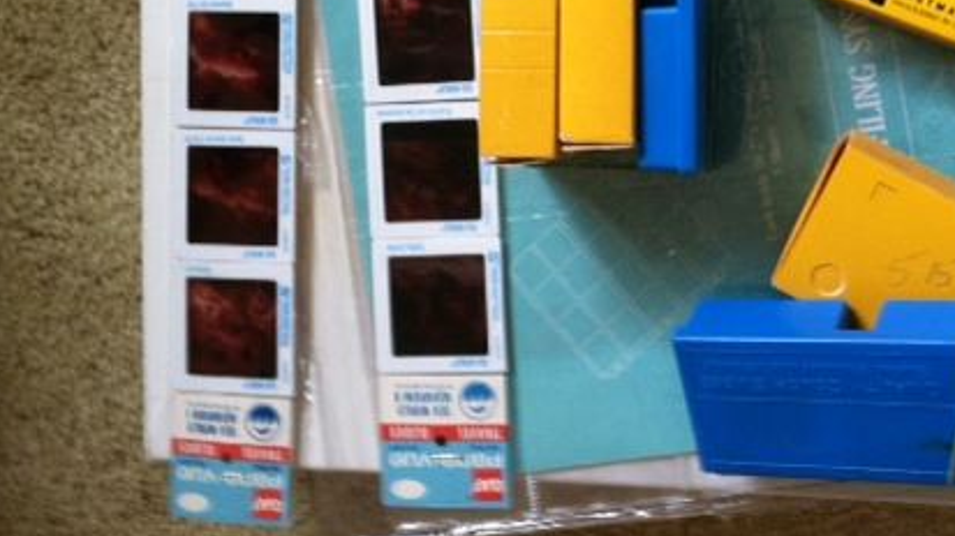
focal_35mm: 59
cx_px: 647
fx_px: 1494
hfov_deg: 35.1
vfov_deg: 20.1
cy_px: 109
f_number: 2.8
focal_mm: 3.85
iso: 100
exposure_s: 1/15
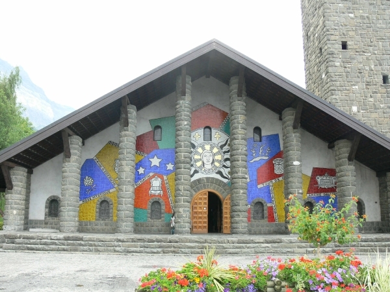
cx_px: 195
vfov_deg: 40.7
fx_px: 394
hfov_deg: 52.6
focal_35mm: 35
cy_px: 146
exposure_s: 1/60
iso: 80
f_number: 3.2
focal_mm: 7.5
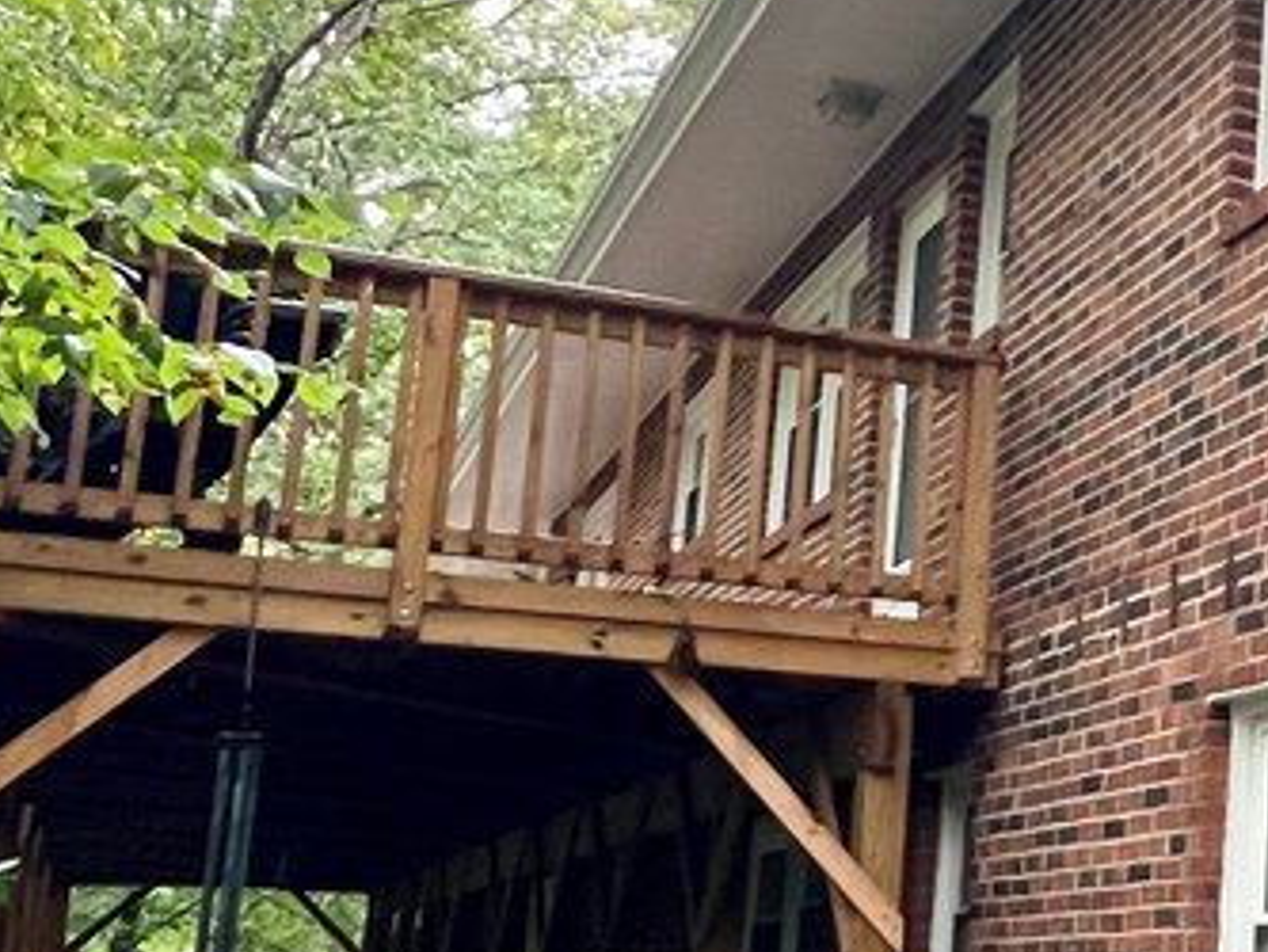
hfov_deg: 27.5
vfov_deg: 24.8
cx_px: 1628
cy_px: 520
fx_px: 2162
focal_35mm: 59
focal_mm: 1.57
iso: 250
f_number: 1.8
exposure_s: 1/99
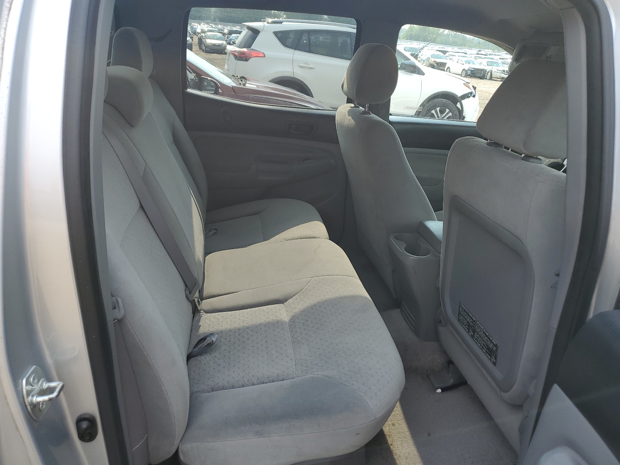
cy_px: 232
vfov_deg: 53.1
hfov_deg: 67.3
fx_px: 466
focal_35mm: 26
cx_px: 310
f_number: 1.5
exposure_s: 1/909
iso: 50
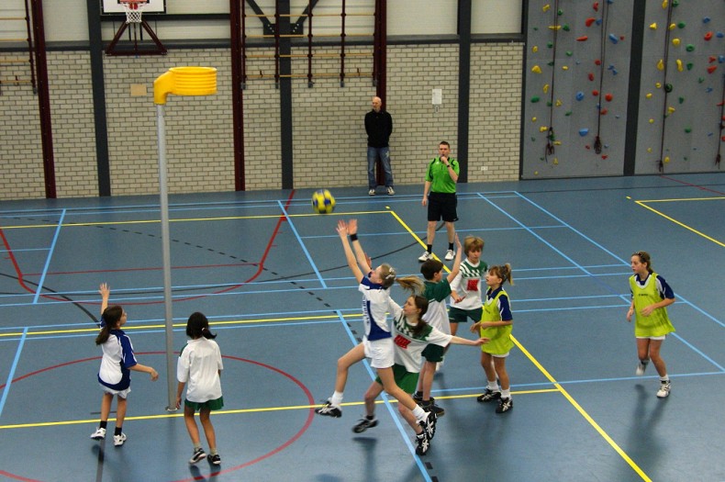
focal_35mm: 39
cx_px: 362
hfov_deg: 49.6
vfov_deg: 34.1
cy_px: 241
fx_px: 785
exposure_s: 1/100
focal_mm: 26
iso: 800
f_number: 4.5
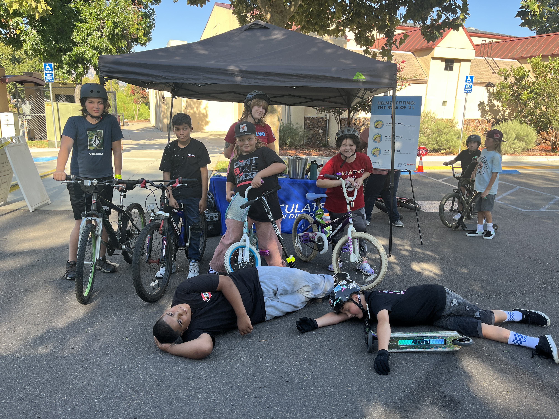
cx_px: 280
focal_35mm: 26
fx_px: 420
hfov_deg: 67.3
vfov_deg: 53.1
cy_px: 210
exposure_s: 1/419
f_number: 1.6
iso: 50
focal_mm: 5.1
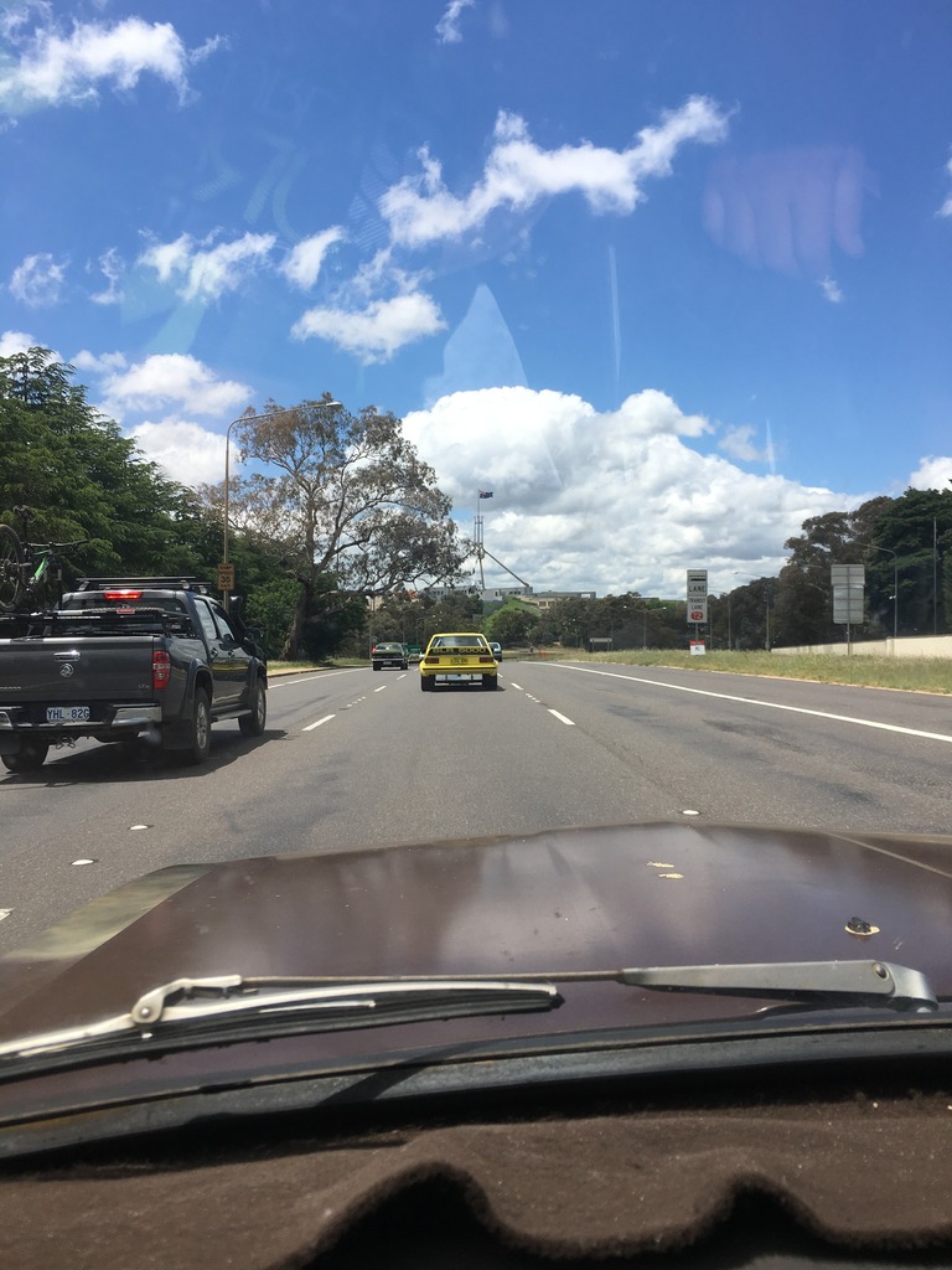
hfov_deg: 48.2
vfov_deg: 61.7
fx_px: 1063
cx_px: 476
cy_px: 635
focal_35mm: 29
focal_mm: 4.15
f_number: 2.2
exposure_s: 1/1972
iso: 25
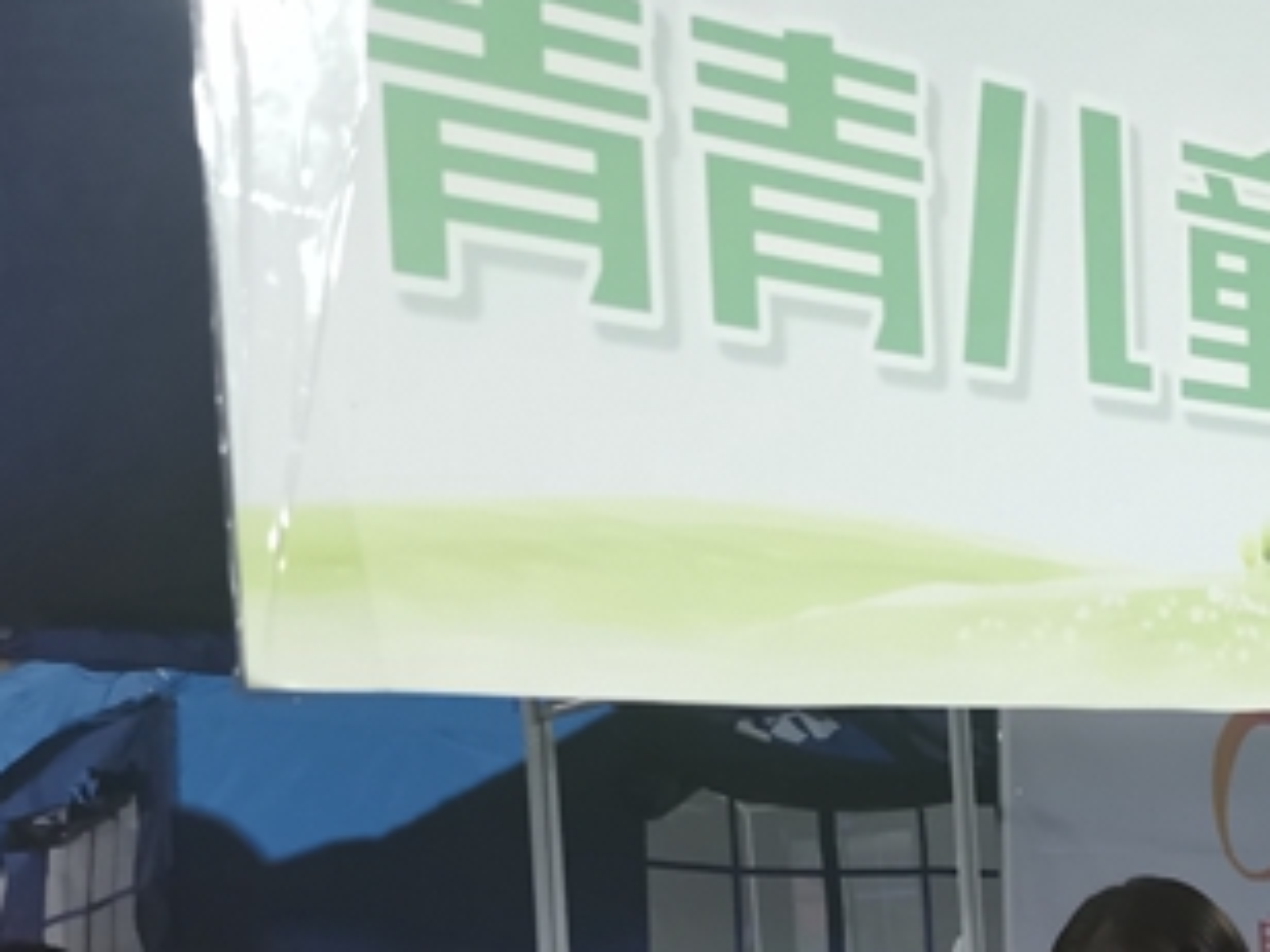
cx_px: 1254
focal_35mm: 54
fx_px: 1981
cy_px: 960
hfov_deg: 32.8
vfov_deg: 25.6
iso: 500
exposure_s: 1/33.3
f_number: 1.8
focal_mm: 4.75
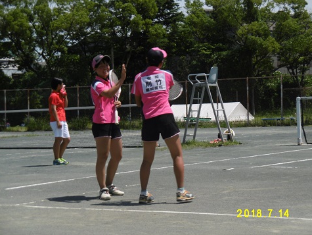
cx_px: 156
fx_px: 947
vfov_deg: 14.1
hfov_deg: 18.7
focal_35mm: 105
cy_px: 117
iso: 100
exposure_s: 1/100
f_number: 4.8
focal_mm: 18.6
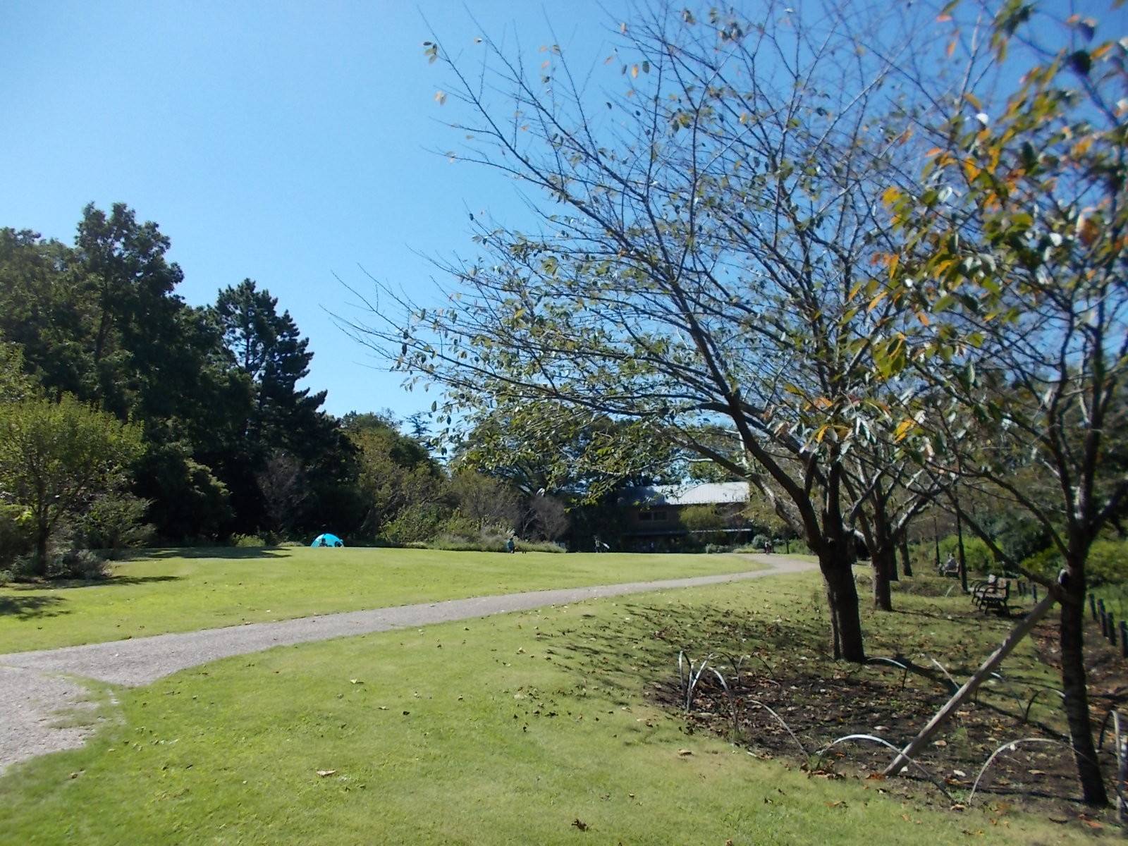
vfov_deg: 53.1
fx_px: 847
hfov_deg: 67.3
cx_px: 564
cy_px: 423
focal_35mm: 26
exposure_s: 1/160
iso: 80
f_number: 8
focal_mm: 4.6
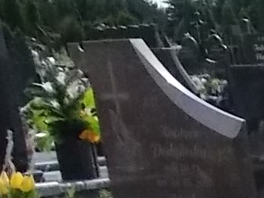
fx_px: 1030
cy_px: 455
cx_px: 609
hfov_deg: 12.1
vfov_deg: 9.8
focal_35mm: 135
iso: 400
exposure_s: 1/800
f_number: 8
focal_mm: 4.6
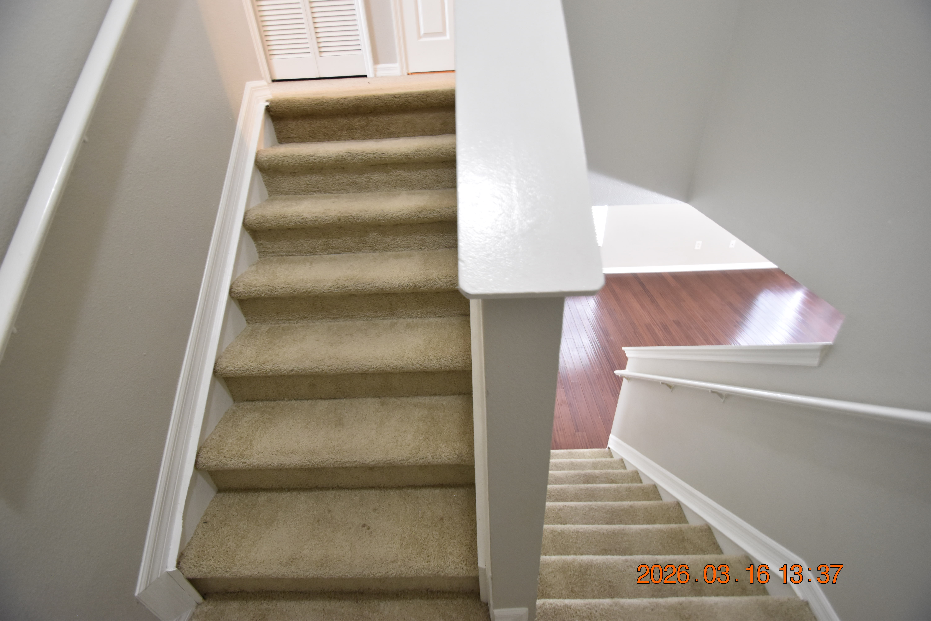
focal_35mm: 15
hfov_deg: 100.4
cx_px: 466
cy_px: 310
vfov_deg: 77.3
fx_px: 388
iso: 800
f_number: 3.5
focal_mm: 10
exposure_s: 1/10
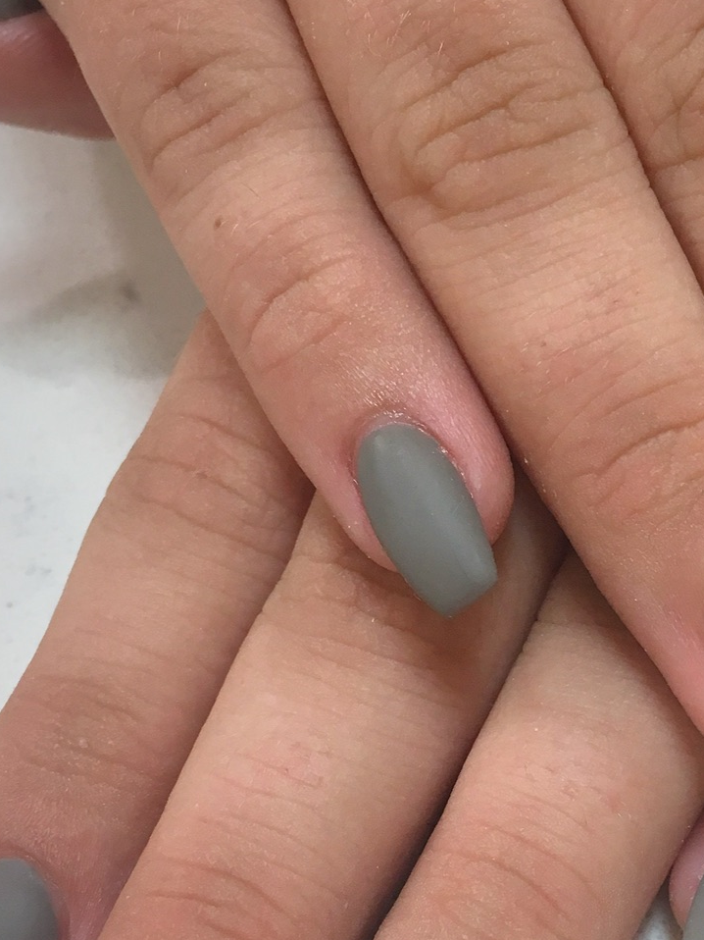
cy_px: 636
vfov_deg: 30.9
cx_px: 560
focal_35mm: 62
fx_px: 1682
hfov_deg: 23.3
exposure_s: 1/30
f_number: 2.2
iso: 32
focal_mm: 4.15
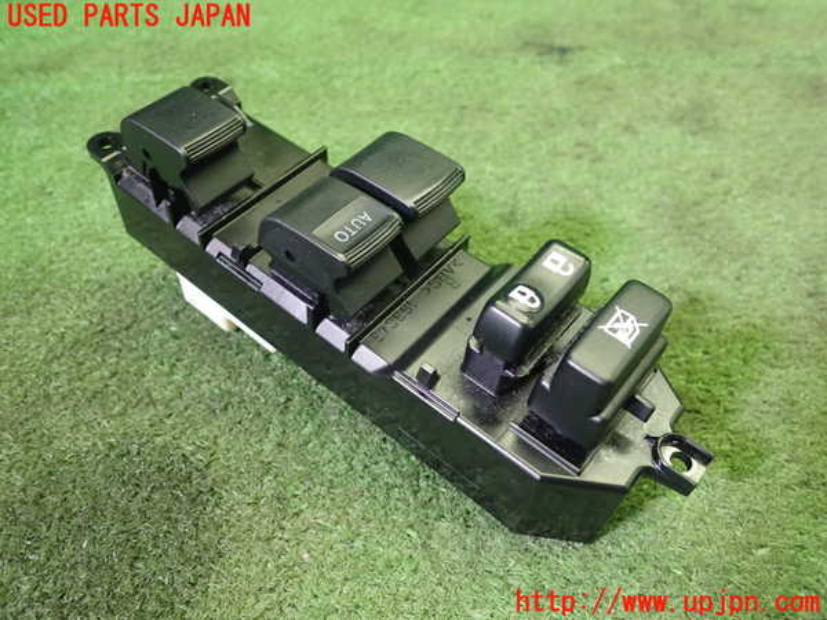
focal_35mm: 30
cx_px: 414
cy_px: 310
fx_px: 717
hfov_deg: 60.0
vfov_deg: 46.8
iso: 800
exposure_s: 1/125
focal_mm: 5.5
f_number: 2.3
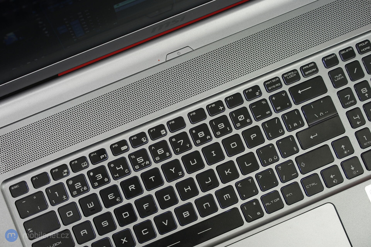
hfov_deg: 36.2
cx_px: 186
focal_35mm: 55
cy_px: 124
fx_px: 567
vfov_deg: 24.6
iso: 800
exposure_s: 1/200
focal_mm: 55
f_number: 5.6
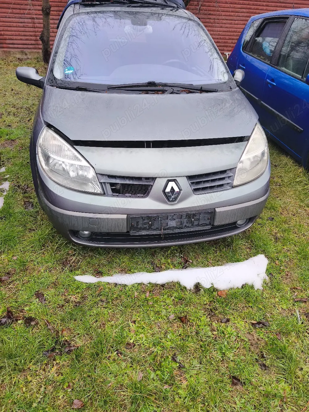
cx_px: 154
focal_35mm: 23
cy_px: 206
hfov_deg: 58.9
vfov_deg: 73.9
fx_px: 274
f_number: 1.65
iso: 80
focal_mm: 6.18
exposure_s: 1/100
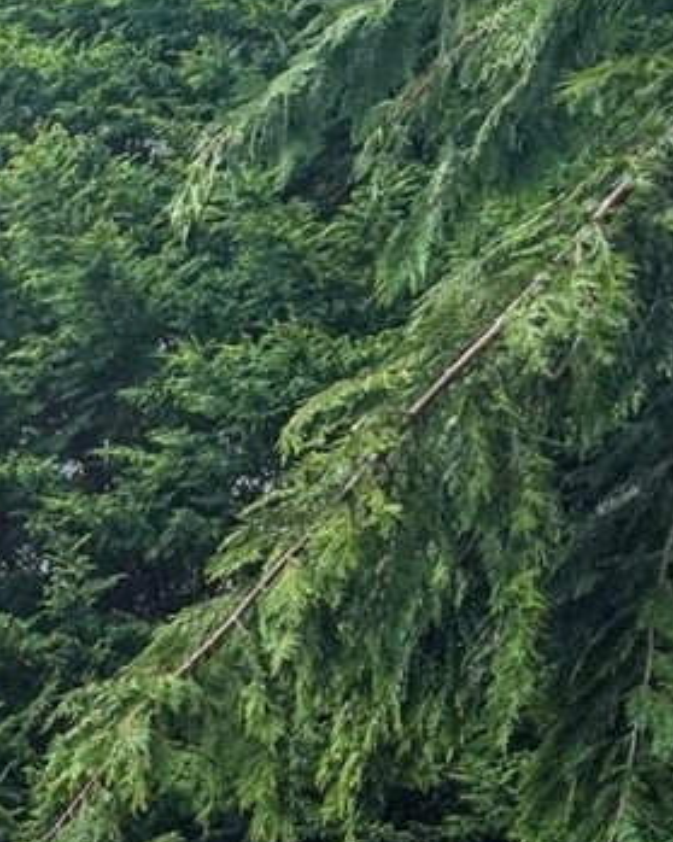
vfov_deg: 21.5
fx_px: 1818
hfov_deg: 13.1
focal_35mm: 73
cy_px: 1297
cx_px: -1101
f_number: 8
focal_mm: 16
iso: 1600
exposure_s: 1/250
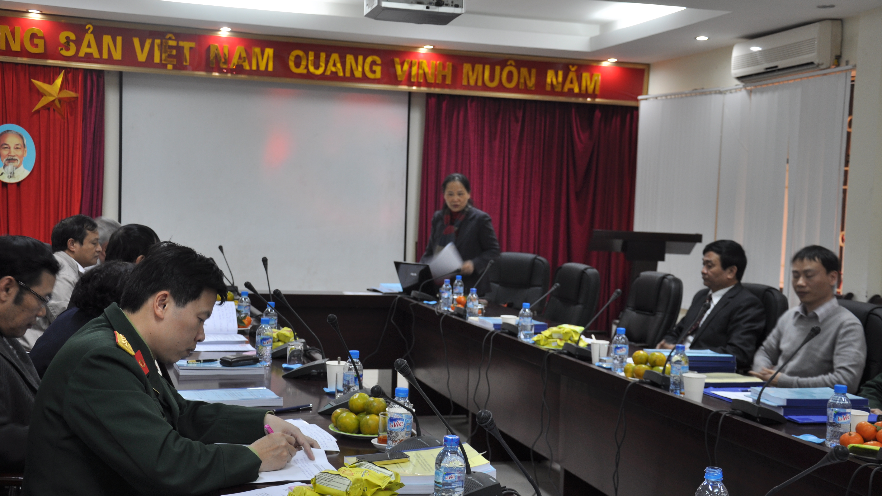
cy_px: 248
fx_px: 1193
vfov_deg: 23.5
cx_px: 438
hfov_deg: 40.6
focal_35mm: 51
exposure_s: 1/10
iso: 200
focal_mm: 32
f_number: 4.2
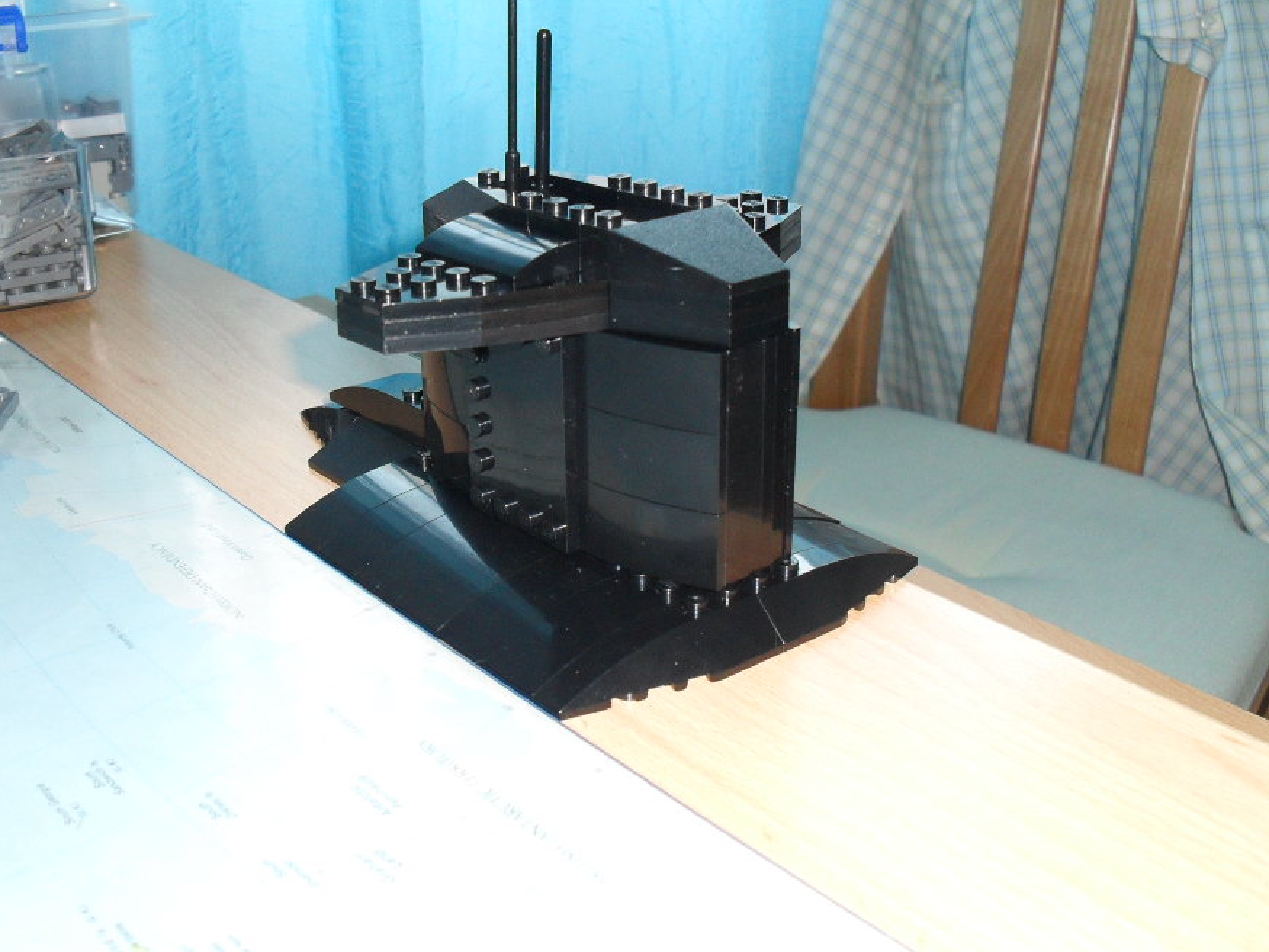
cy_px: 408
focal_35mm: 41
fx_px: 1503
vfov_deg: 35.1
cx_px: 605
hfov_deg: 45.7
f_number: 3.2
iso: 200
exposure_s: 1/45
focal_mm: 6.3
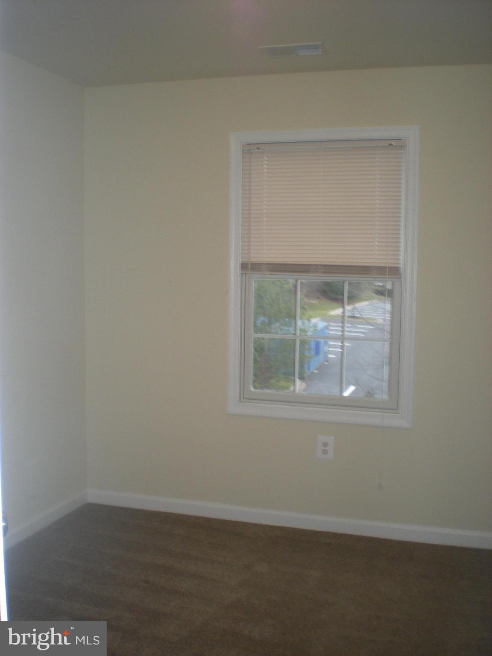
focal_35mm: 38
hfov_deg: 37.7
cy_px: 328
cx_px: 246
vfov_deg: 49.0
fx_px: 720
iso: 119
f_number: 3.1
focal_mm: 6.3
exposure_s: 1/30
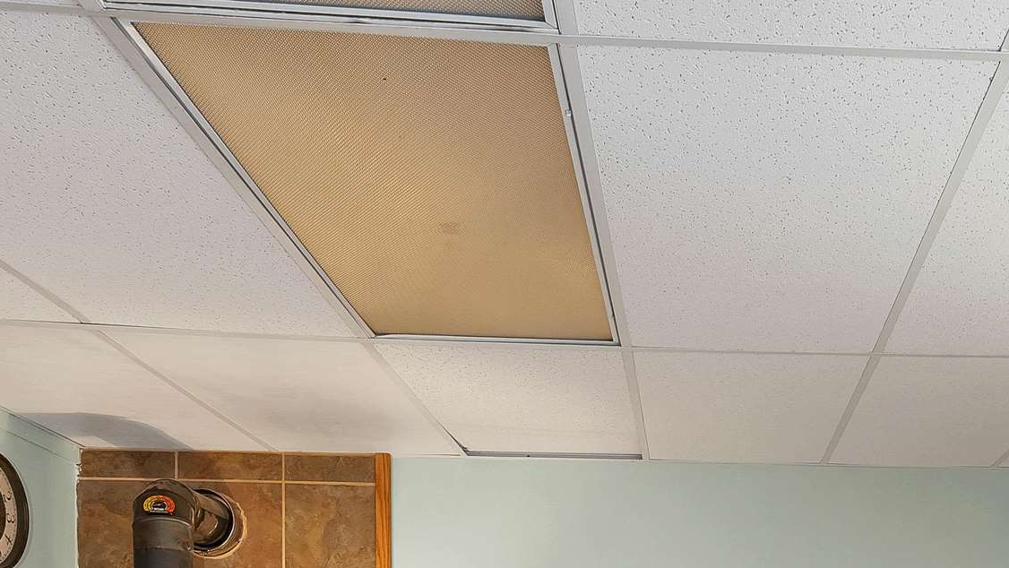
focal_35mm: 40
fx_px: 1070
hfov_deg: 47.3
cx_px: 831
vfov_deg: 25.5
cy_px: 744
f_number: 8
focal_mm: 14
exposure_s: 1/4
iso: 400
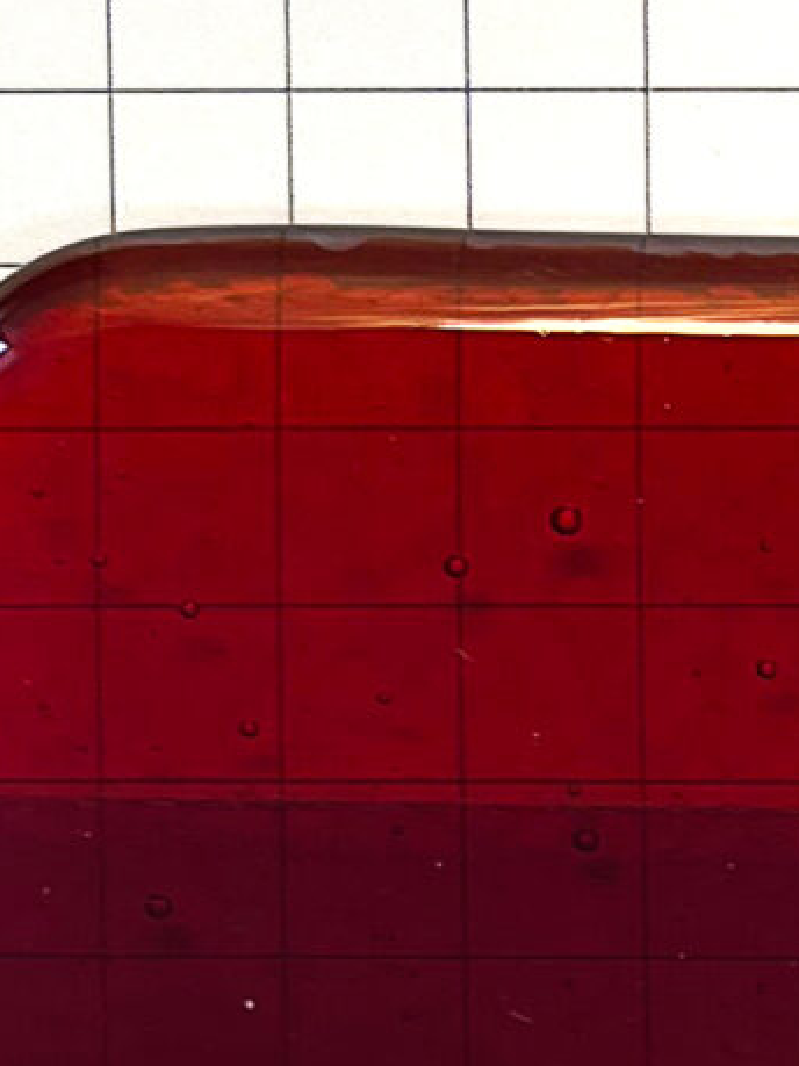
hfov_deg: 9.6
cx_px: 1519
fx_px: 4465
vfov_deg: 12.8
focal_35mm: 145
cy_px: 1684
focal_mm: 5.7
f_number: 1.5
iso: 40
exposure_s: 1/100
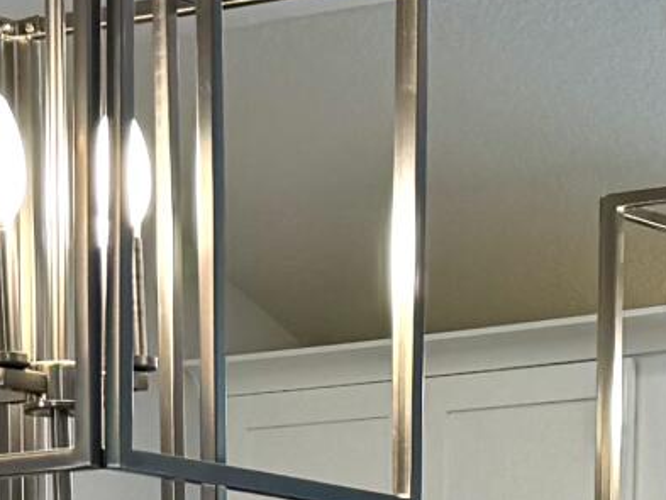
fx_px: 3522
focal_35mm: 183
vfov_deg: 7.4
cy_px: 1314
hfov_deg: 10.8
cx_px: 290
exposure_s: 1/147
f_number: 1.78
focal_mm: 6.76
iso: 80
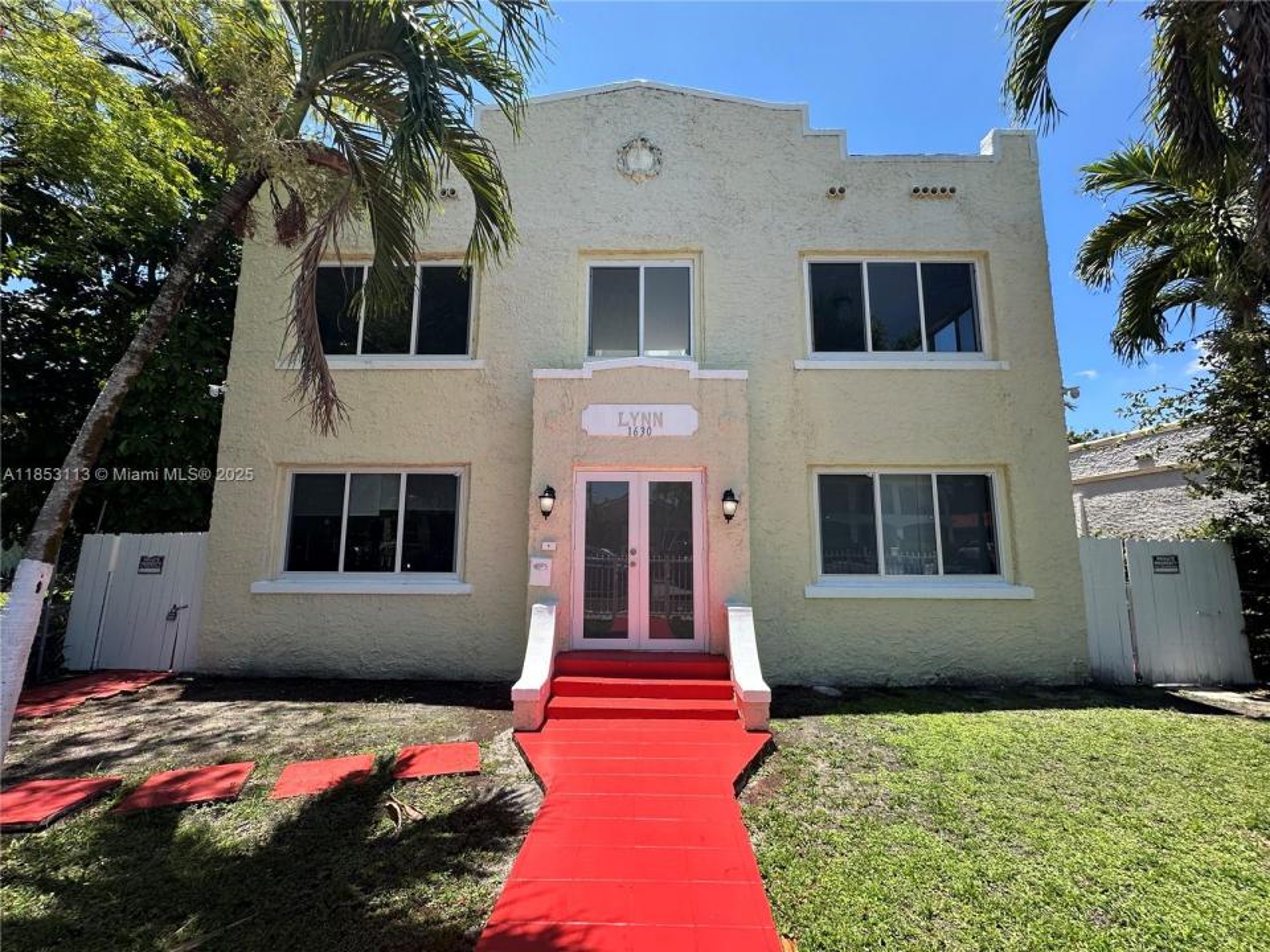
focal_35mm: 14
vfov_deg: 85.7
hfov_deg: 102.1
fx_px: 514
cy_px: 476
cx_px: 635
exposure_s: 1/824
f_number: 2.2
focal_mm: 2.22
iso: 40
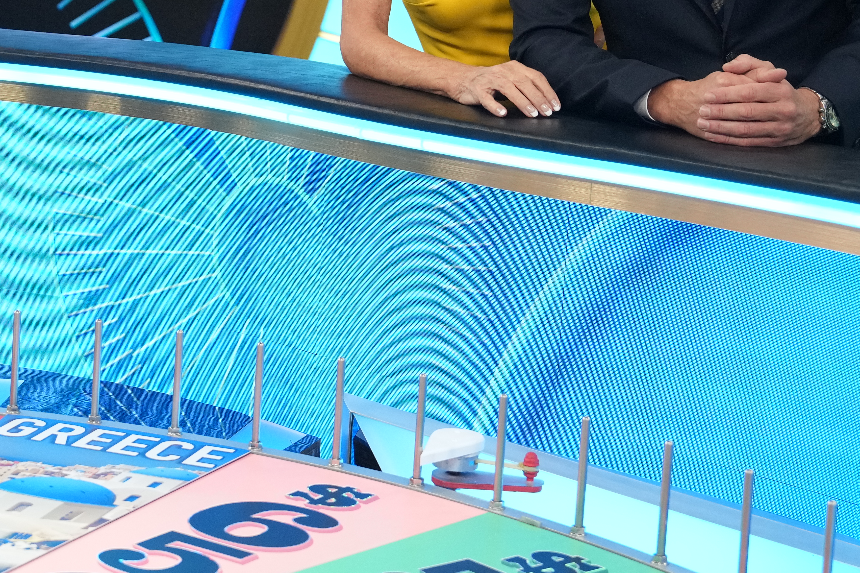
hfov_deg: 20.4
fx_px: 2317
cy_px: 90
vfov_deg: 14.0
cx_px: 25
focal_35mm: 97
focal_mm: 39
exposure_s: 1/200
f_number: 4
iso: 2500
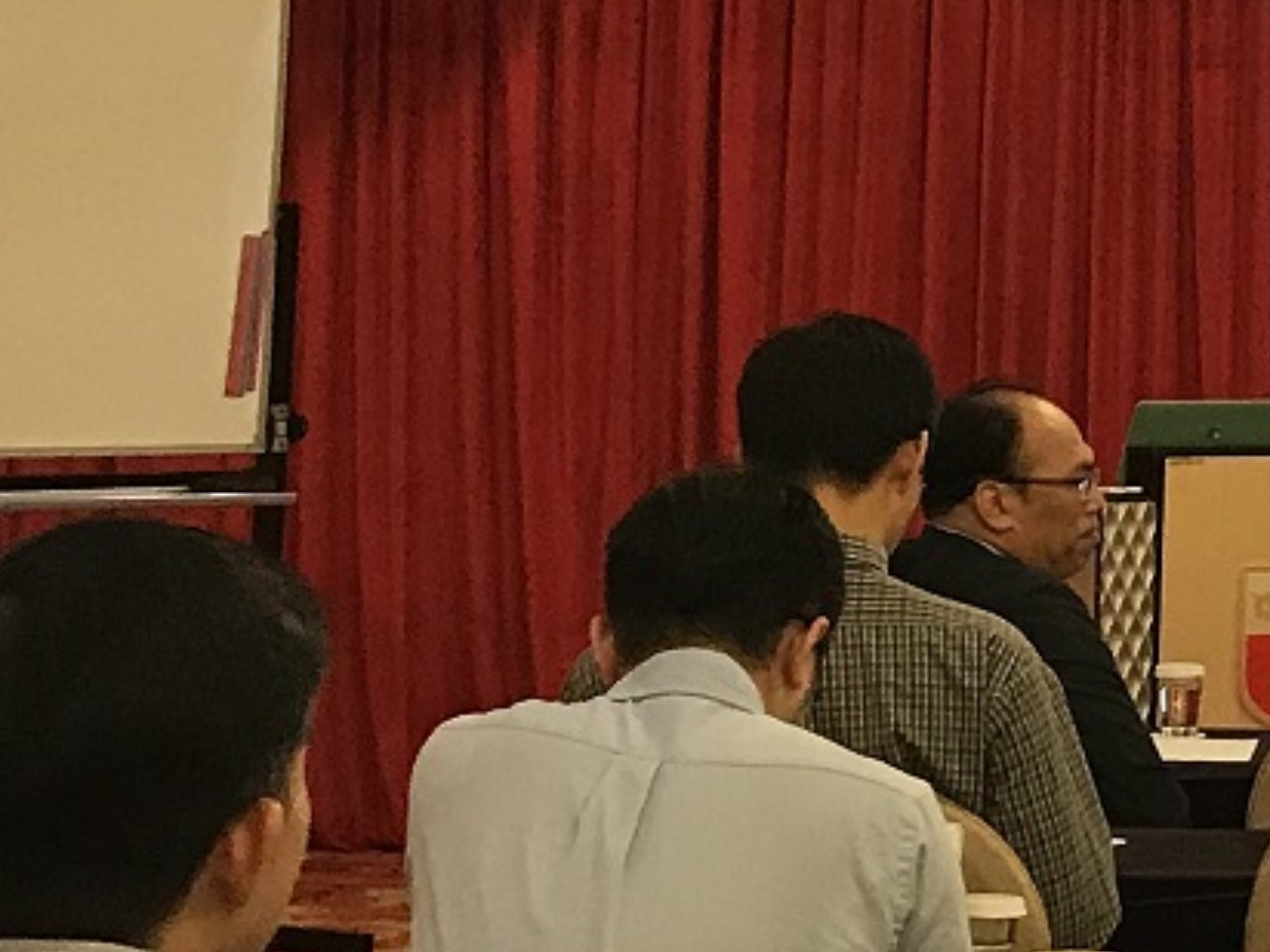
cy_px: 96
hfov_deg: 12.6
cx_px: 2531
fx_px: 5026
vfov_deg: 10.8
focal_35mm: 137
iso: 40
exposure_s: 1/24
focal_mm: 3.99
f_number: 1.8
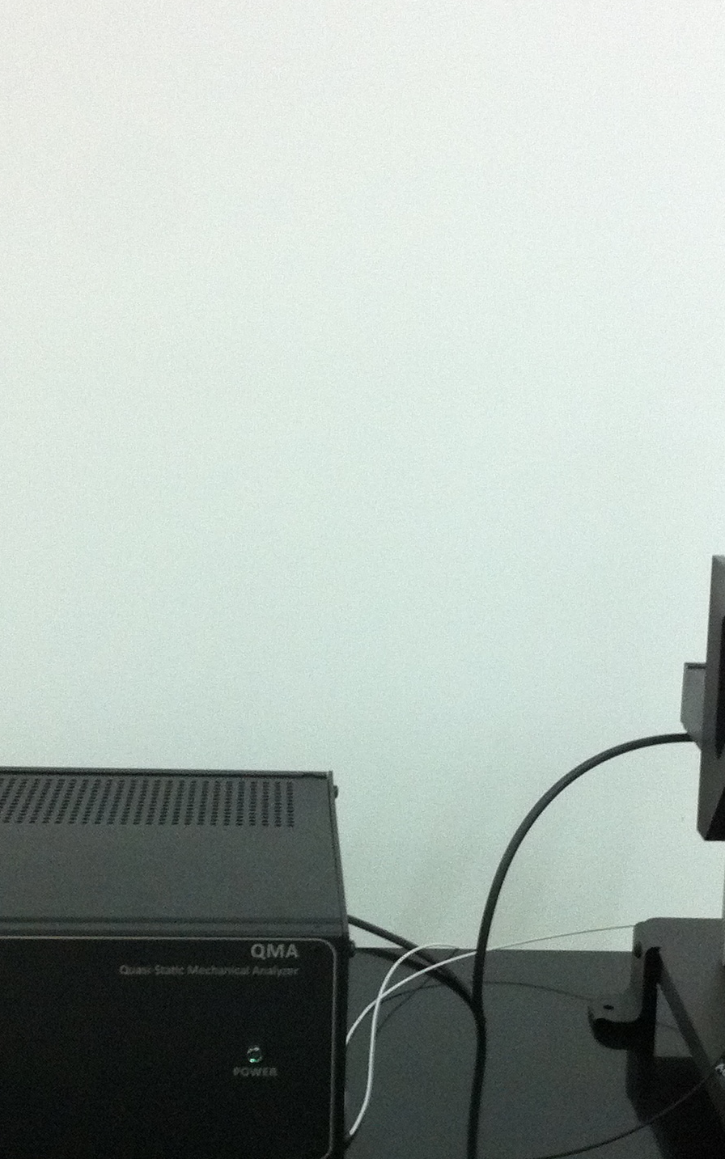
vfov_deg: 30.6
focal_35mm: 67
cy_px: 681
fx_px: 2117
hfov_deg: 19.4
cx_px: 370
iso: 200
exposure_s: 1/17
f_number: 2.8
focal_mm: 3.85
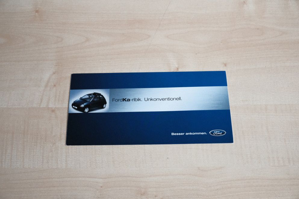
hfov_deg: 53.2
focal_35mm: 36
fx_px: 299
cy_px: 100
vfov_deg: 36.8
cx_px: 150
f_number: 4
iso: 6400
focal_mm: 24.3
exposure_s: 1/1800
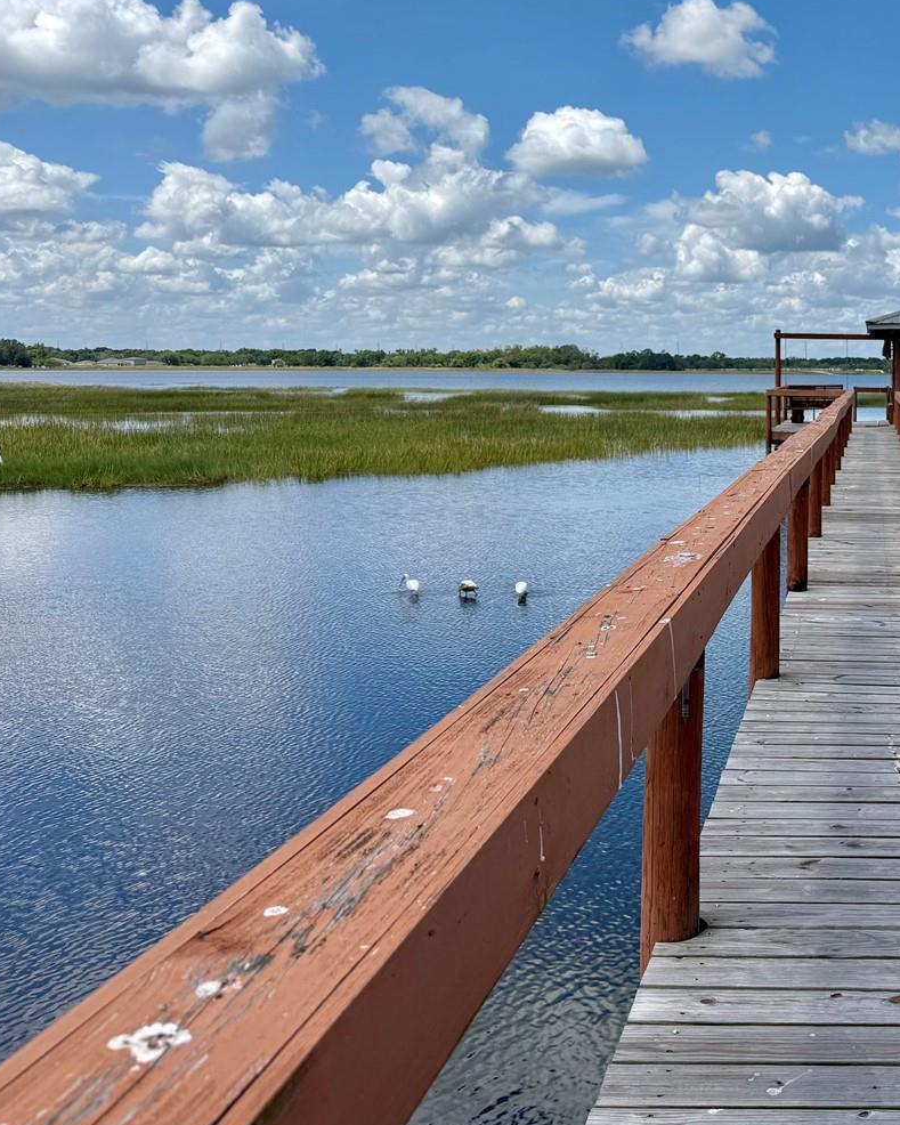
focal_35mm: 38
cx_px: 884
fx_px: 1265
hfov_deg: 35.7
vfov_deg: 47.9
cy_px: 503
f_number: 1.78
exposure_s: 1/7353
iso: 80
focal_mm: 6.76
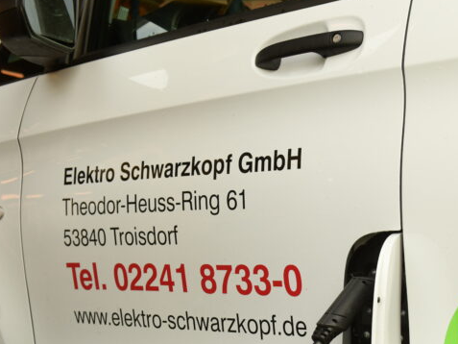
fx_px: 873
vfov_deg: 22.0
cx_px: 408
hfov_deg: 28.3
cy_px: 268
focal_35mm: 66
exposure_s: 1/250
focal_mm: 32
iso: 560
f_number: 5.6
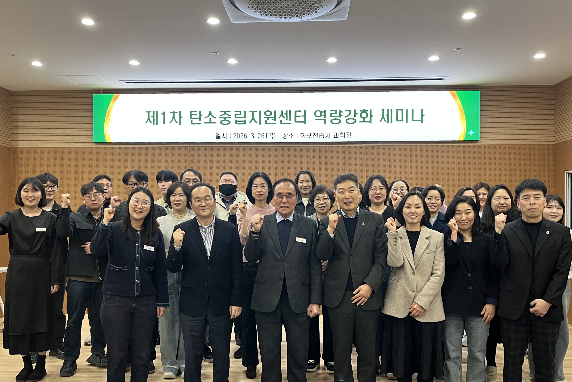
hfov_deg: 65.5
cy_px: 197
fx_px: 445
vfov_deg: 46.4
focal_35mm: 28
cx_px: 288
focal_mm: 5.1
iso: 125
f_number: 1.6
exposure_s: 1/60
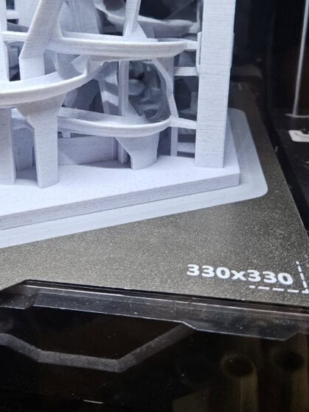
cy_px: 130
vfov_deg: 44.0
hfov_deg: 33.9
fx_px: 500
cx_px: 95
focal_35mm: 42
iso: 320
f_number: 1.8
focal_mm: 5.4
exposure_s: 1/120
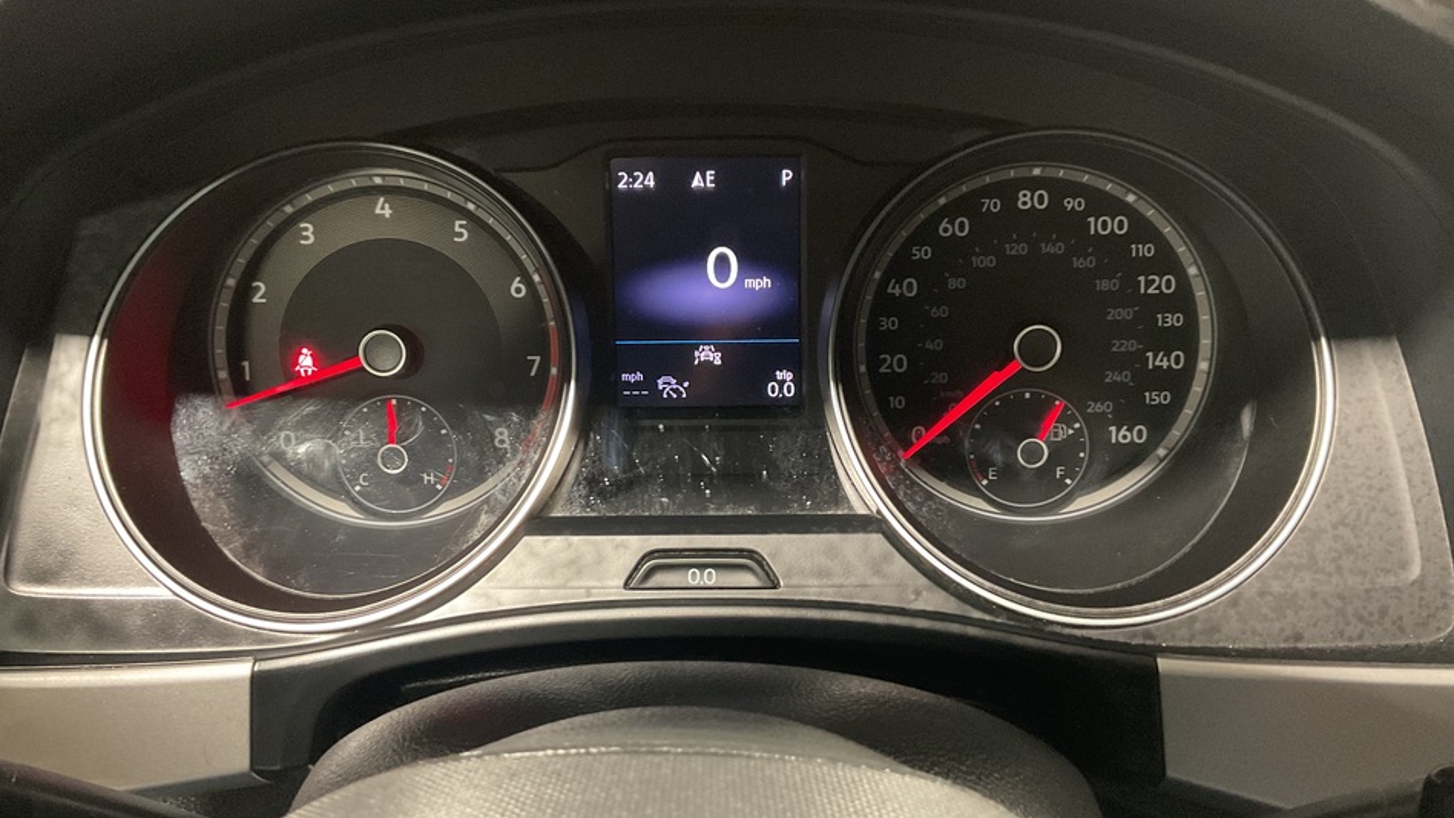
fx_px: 1234
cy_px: 417
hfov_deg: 61.0
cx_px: 721
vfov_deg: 36.7
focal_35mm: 32
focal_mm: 3
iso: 400
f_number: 1.8
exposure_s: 1/25
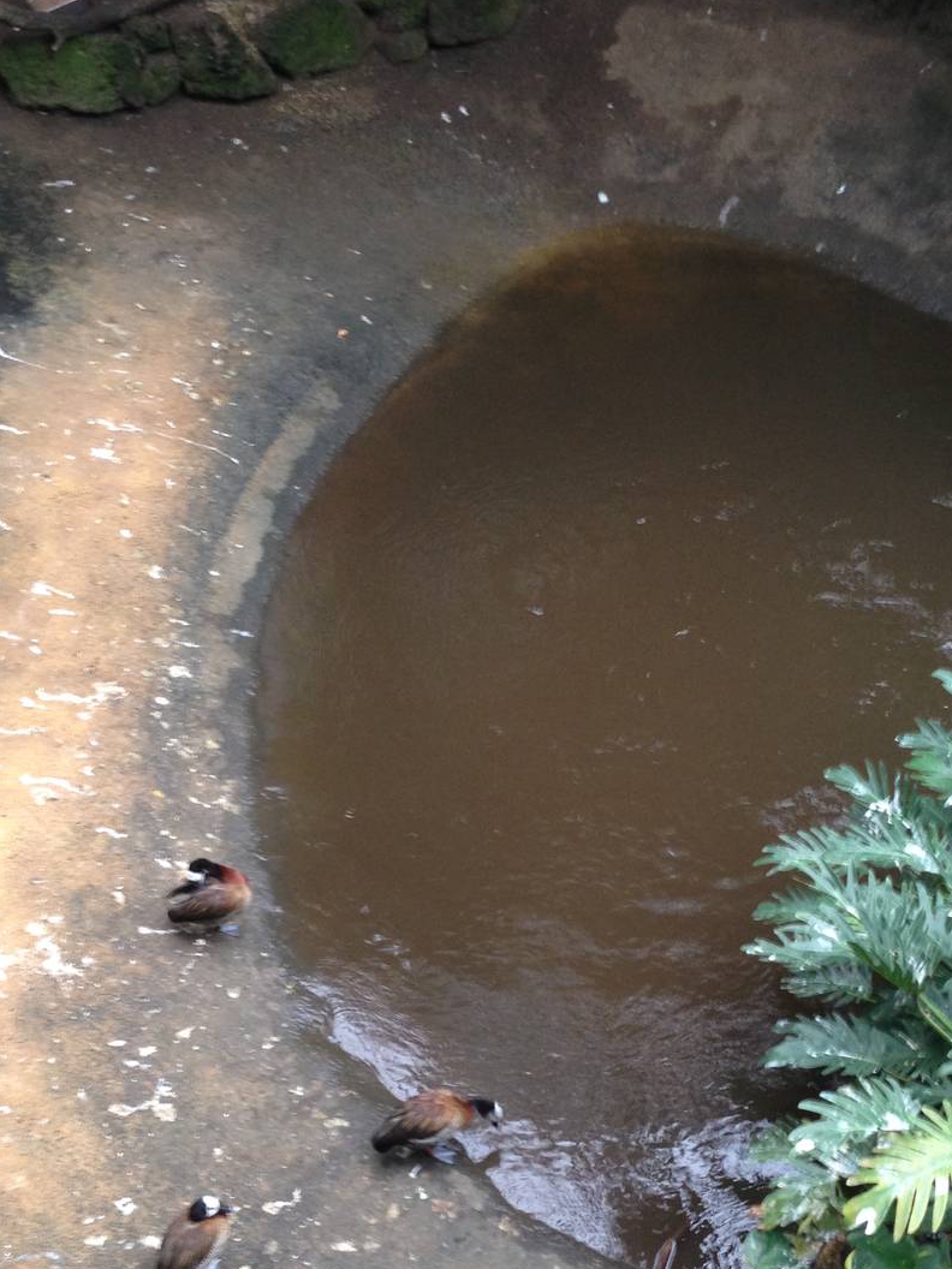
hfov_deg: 29.0
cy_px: 851
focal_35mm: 50
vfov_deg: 37.8
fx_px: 1833
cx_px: 576
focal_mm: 4.12
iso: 100
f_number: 2.4
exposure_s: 1/20
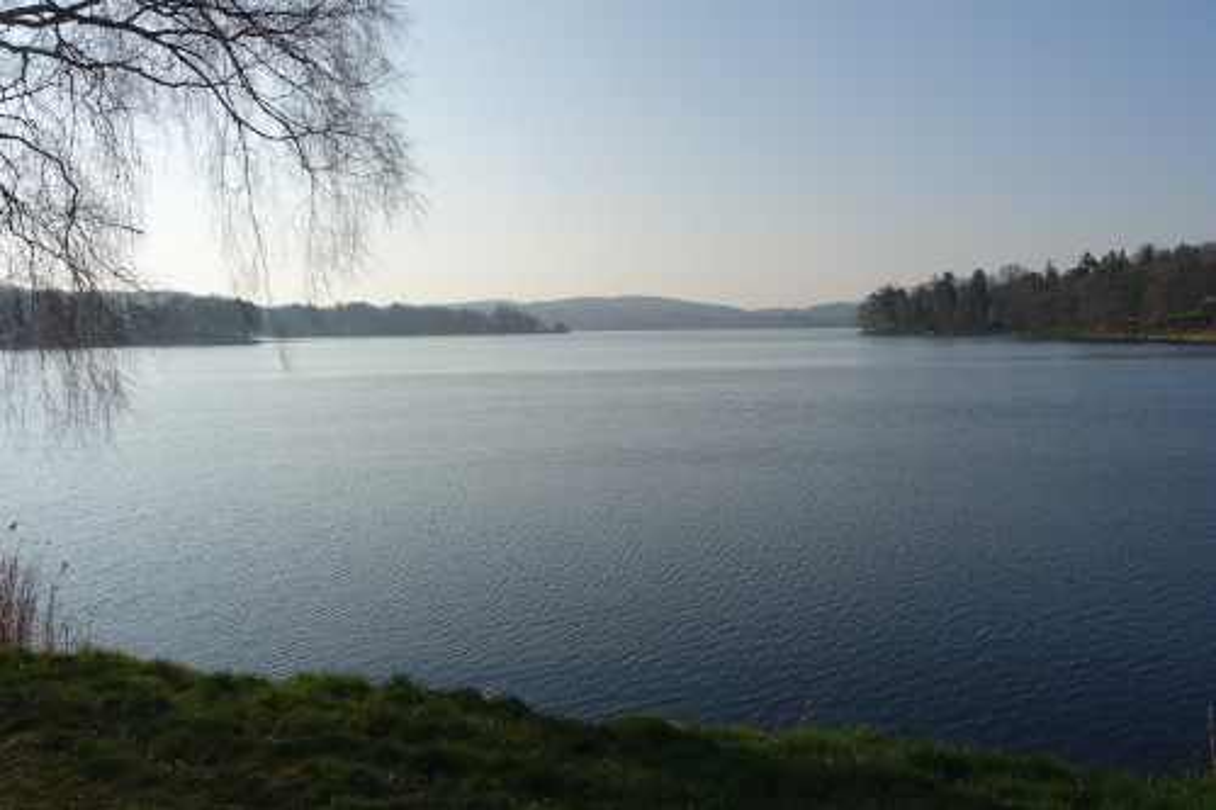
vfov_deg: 43.6
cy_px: 405
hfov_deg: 61.9
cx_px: 608
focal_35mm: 30
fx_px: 1013
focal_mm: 11.12
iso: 125
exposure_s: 1/100
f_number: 5.6
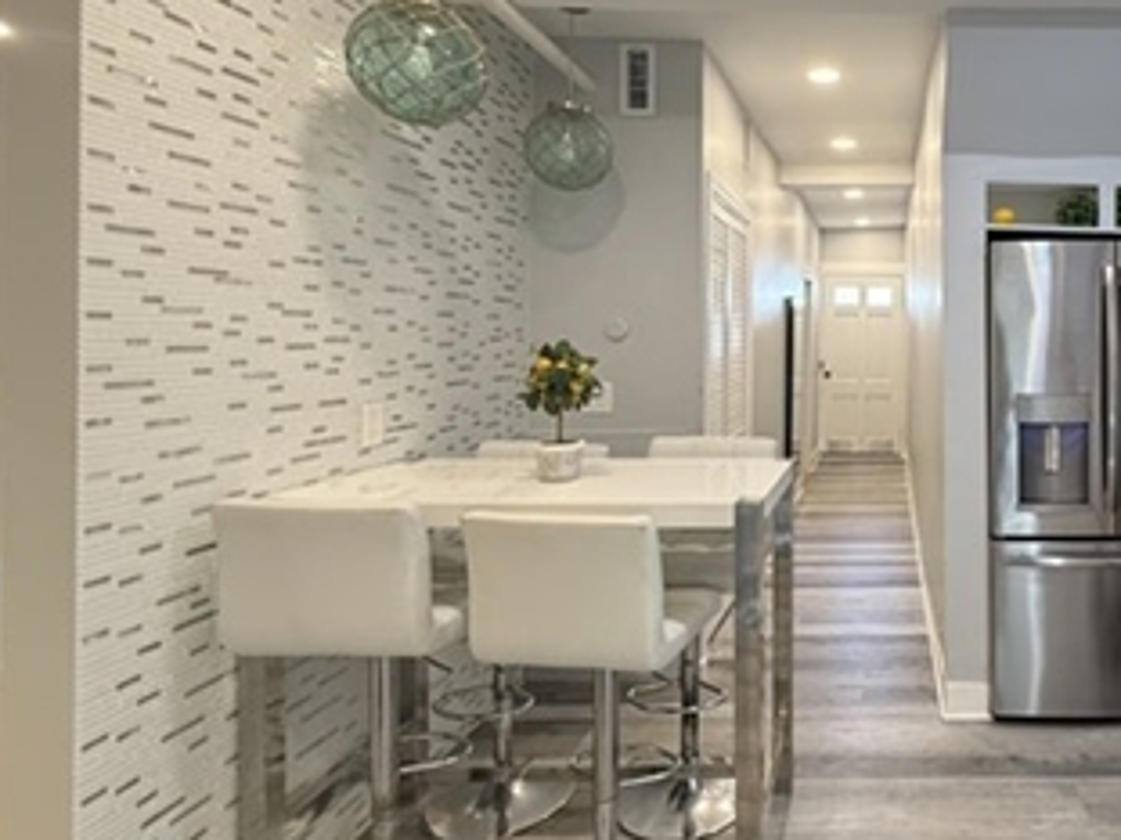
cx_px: 910
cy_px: 333
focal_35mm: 23
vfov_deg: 58.3
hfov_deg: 66.5
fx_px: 745
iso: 500
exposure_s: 1/60
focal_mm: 2.22
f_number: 2.2
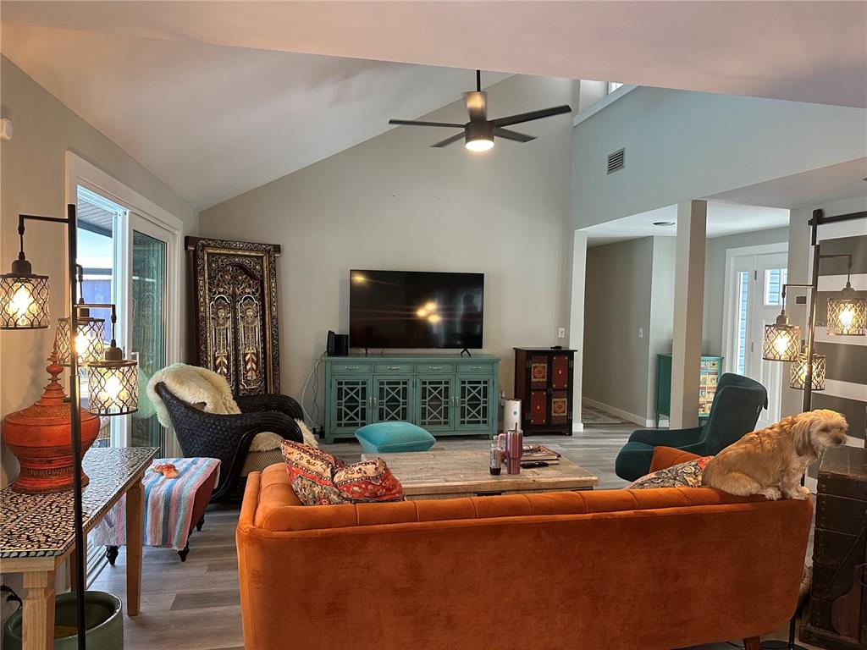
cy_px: 325
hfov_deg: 71.6
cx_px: 434
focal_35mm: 24
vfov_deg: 56.8
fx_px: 601
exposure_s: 1/120
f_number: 1.78
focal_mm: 6.86
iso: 200
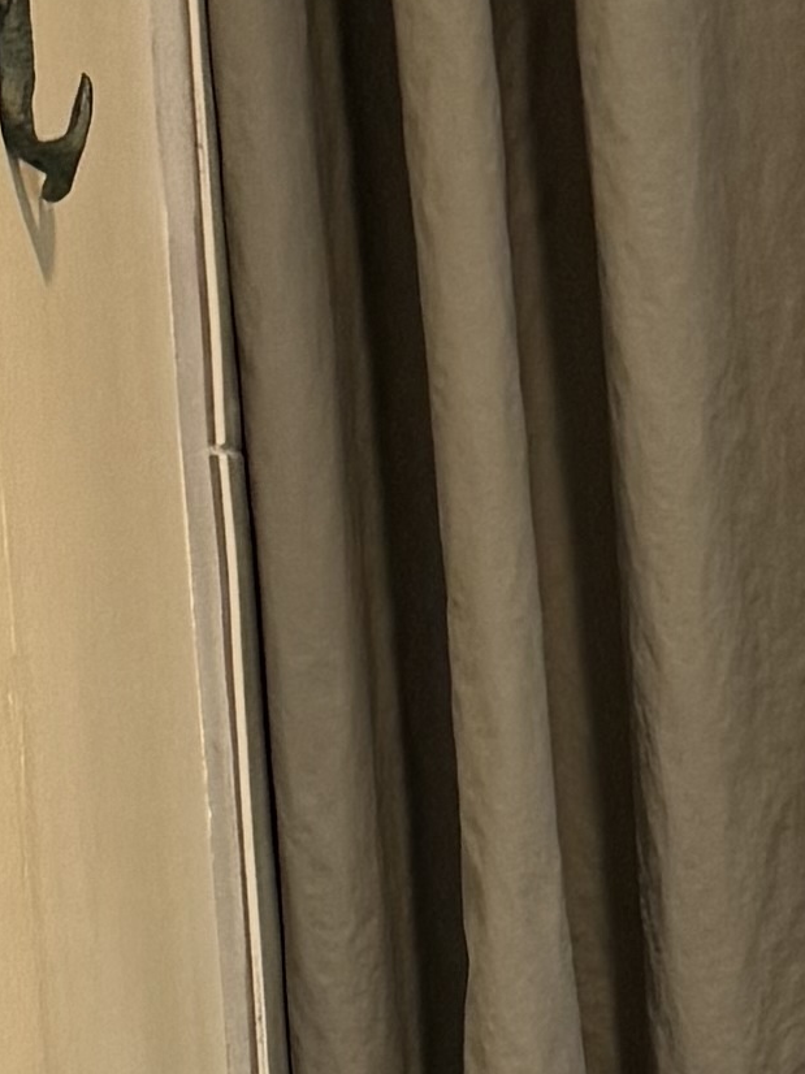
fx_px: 5150
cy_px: 1762
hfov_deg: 8.6
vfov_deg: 11.3
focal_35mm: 166
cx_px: 1388
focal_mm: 6.76
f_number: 1.78
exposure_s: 1/60
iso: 200
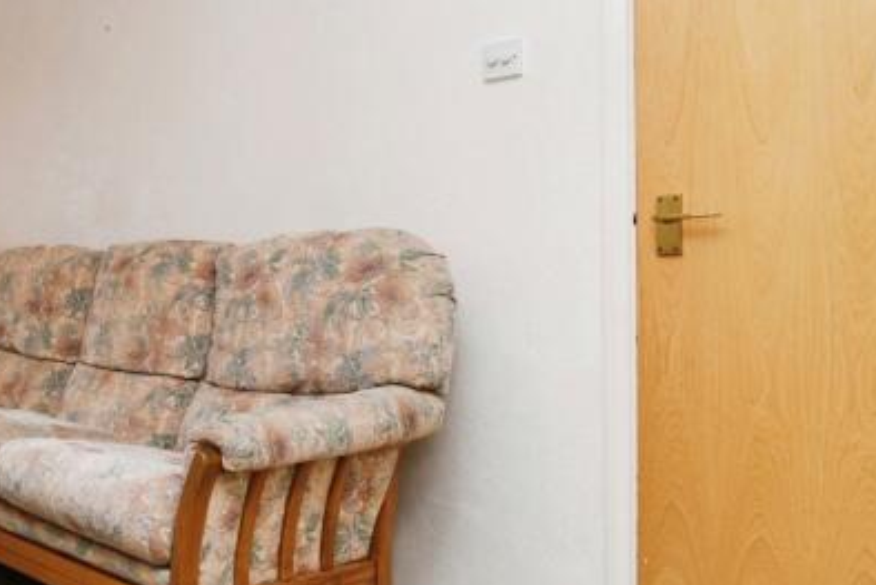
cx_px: -100
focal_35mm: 39
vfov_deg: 34.2
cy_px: 277
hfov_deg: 39.8
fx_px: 949
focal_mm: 15
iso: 640
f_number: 8
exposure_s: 1/60
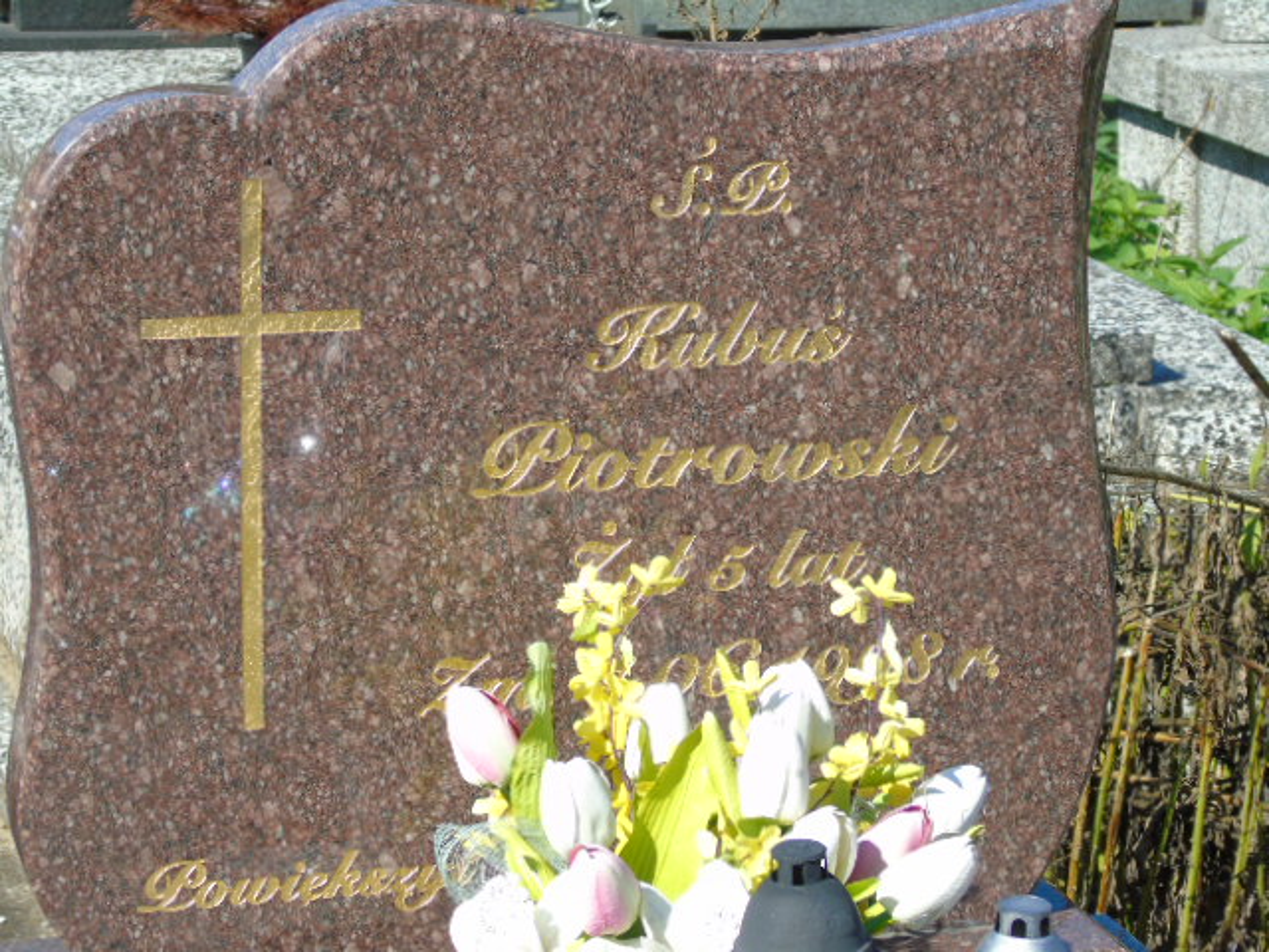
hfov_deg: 15.9
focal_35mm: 124
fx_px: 4546
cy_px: 476
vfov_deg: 12.0
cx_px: 634
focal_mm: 22
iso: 80
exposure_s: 1/320
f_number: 4.6
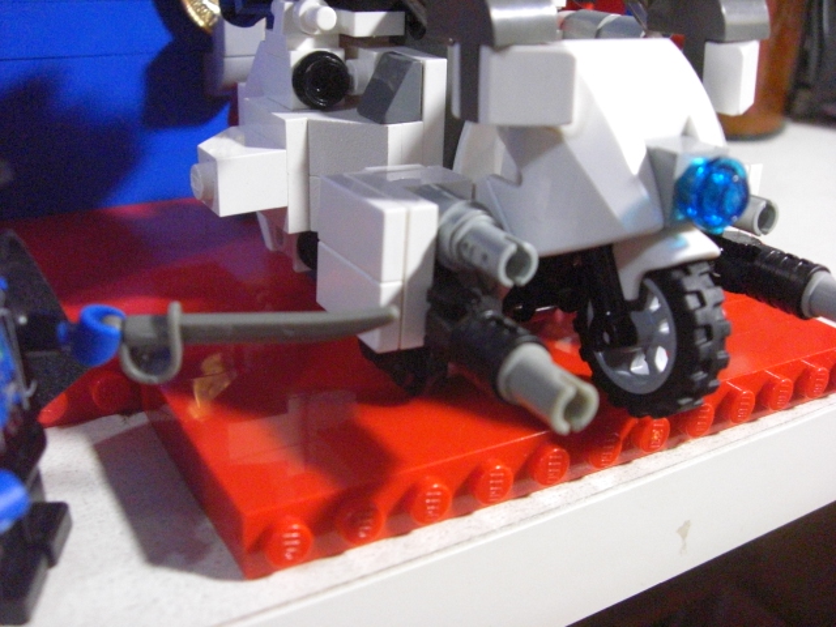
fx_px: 918
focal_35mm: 38
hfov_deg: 49.0
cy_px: 314
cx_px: 418
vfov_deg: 37.7
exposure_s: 1/60
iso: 800
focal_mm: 6.2
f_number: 2.7
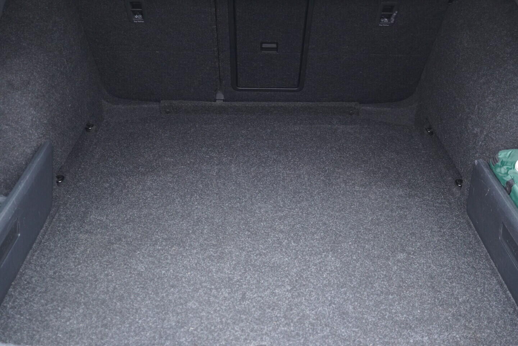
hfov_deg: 53.1
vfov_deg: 36.9
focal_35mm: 36
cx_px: 259
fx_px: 518
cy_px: 173
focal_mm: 24
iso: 1250
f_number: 2.8
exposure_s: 1/40
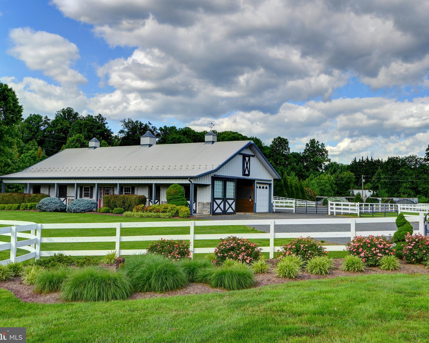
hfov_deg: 44.8
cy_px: 172
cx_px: 230
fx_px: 521
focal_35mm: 41
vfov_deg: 36.5
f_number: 10
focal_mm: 24
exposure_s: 1/320
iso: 200
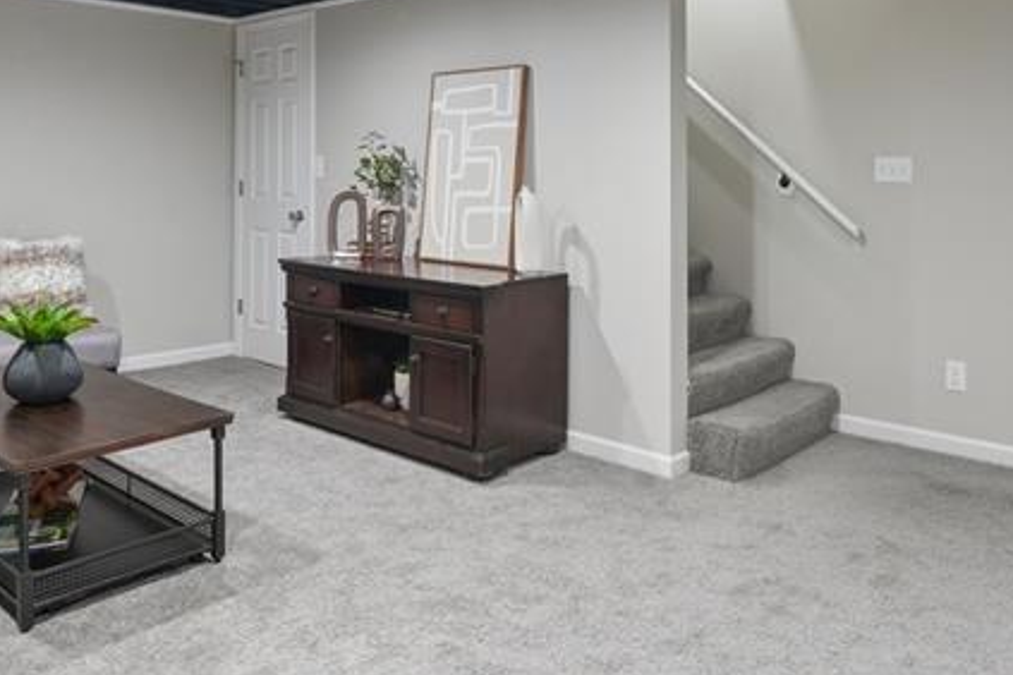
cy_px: 214
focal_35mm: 29
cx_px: 565
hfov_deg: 63.5
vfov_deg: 44.2
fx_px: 816
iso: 400
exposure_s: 1/3.33
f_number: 8
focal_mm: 12
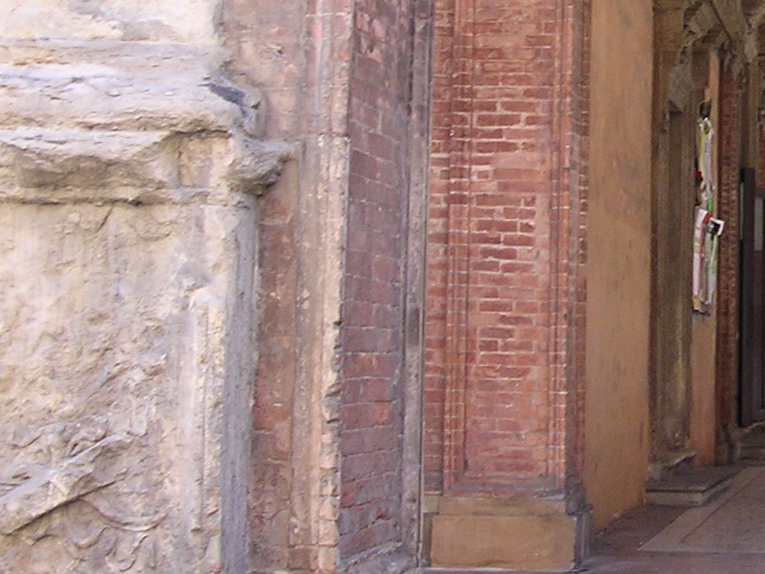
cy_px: 7
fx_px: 1922
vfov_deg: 16.6
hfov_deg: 21.3
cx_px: 851
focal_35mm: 87
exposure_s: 1/36.8
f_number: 2.8
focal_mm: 5.8
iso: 100
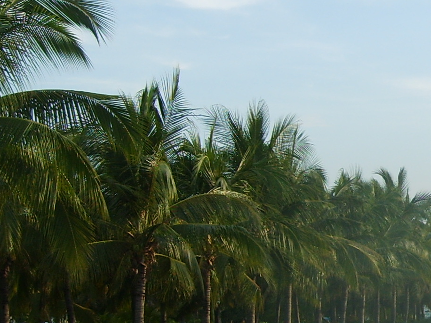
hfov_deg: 18.4
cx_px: 573
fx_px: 1233
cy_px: 231
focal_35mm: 99
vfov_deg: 14.9
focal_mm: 5.8
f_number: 2.8
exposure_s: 1/500
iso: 50
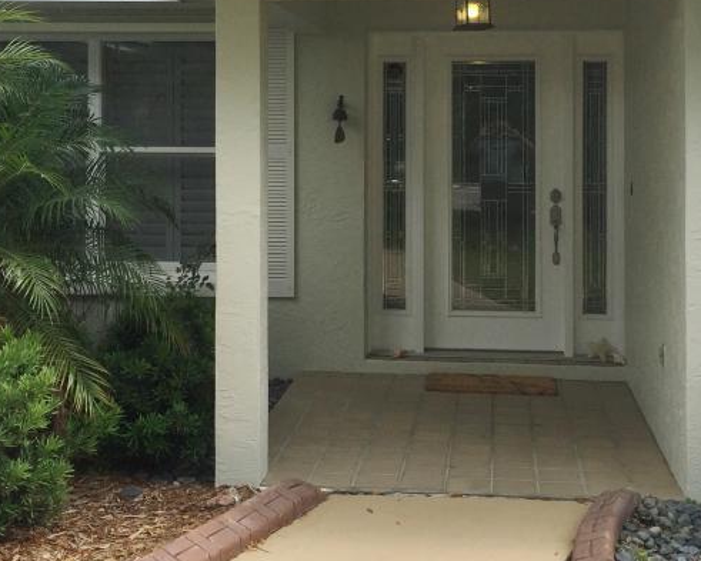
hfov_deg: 32.0
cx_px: 348
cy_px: 116
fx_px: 1224
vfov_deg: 25.4
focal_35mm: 59
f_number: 2.2
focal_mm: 4.15
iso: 32
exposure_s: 1/989
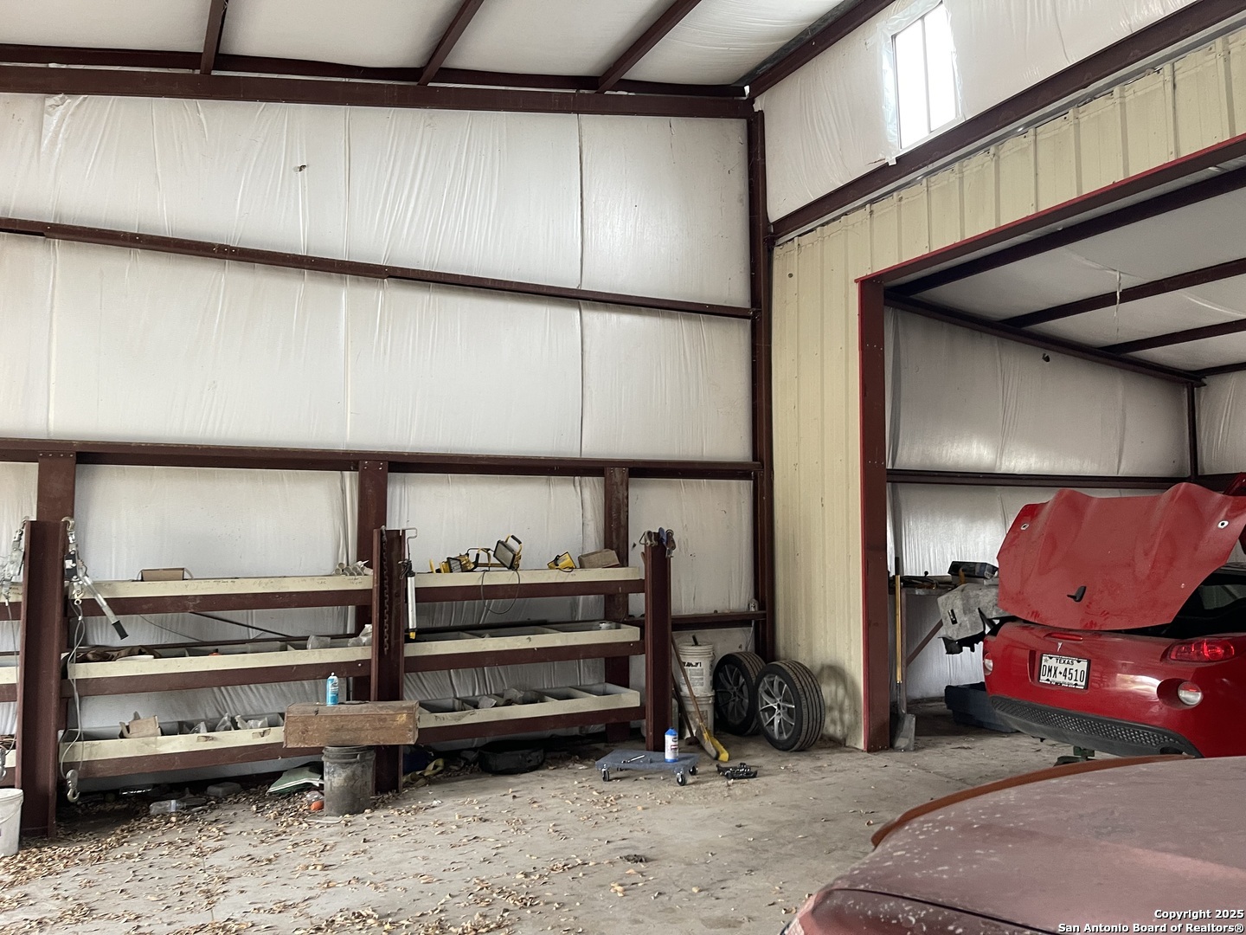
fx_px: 900
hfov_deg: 69.4
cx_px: 623
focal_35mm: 25
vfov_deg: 54.9
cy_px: 468
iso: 200
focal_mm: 5.1
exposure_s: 1/60
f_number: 1.6
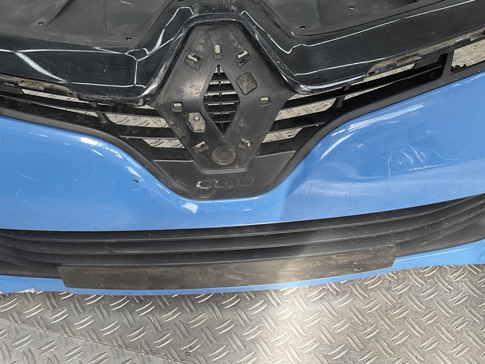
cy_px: 79
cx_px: 210
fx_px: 659
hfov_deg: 40.4
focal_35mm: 47
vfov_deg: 30.2
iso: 20
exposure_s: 1/120
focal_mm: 3
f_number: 1.8
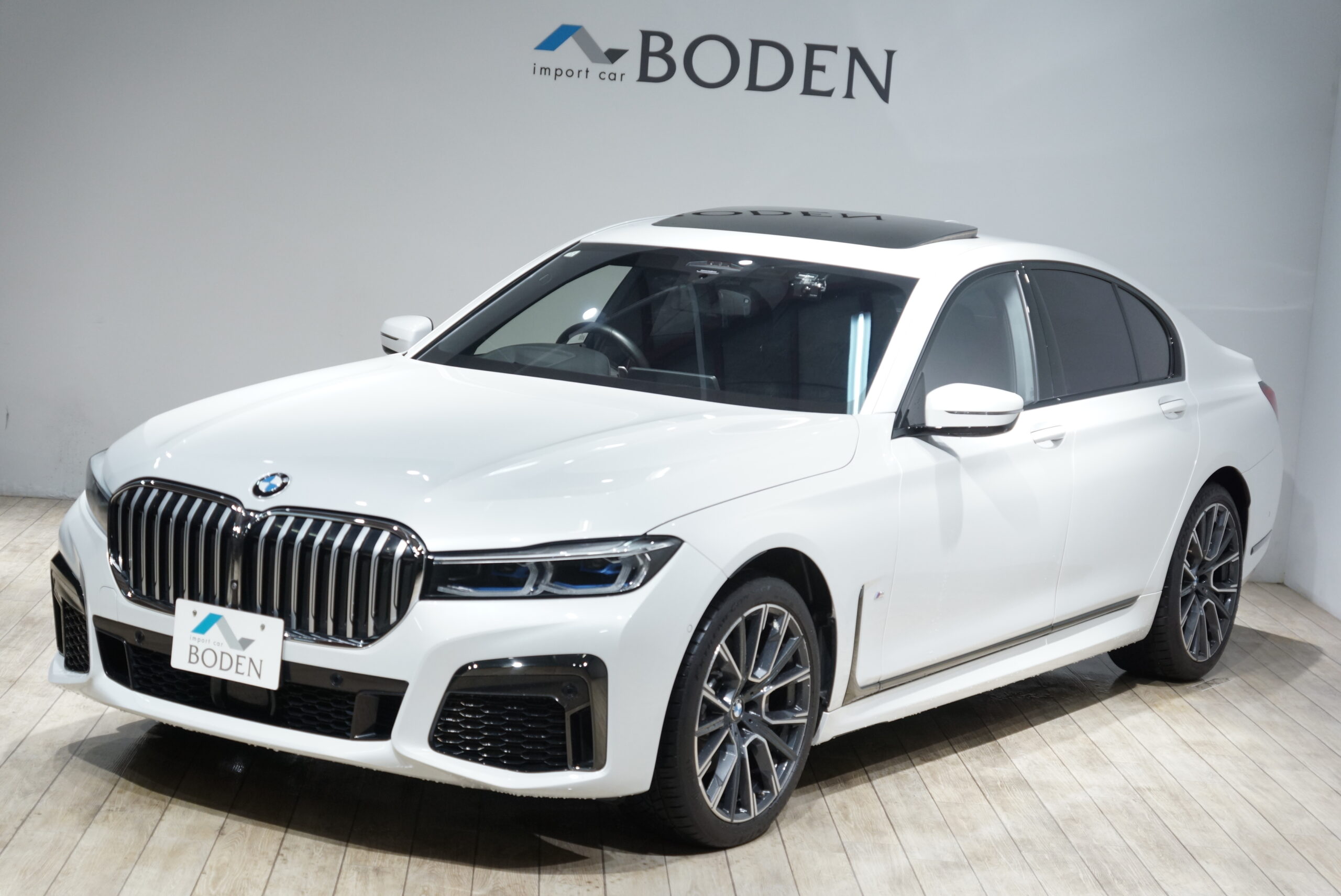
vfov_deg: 18.2
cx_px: 670
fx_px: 2795
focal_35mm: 75
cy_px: 448
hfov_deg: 27.0
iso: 400
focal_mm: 50
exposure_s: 1/80
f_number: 2.8
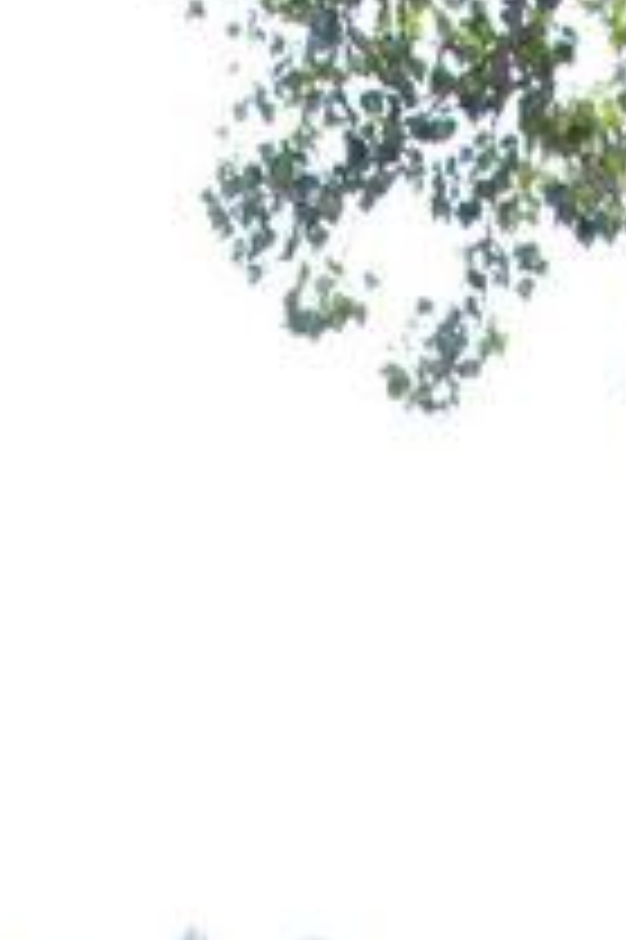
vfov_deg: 13.7
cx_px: 721
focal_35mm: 140
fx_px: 3657
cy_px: 1444
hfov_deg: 9.7
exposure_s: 1/160
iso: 320
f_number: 7.1
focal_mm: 26
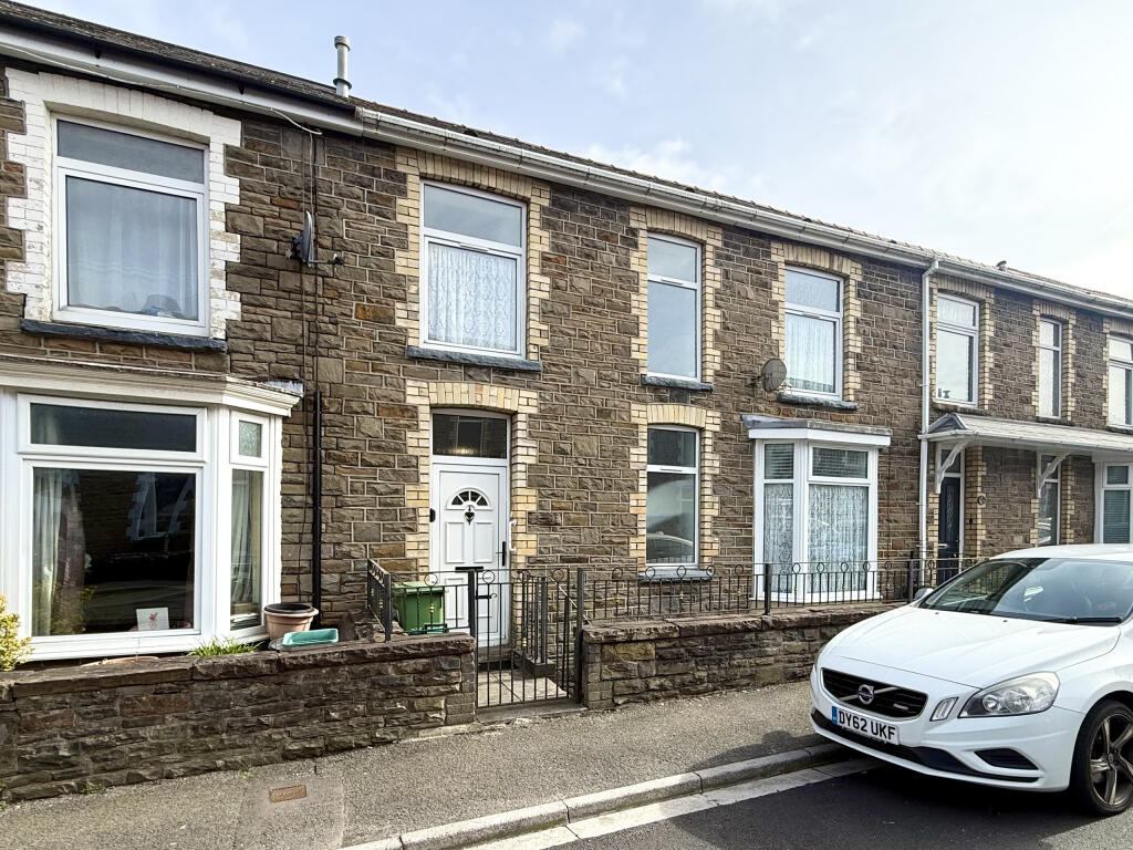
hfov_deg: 102.1
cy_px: 425
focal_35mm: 14
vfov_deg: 85.7
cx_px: 566
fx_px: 458
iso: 50
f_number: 2.2
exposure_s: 1/658
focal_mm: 2.22
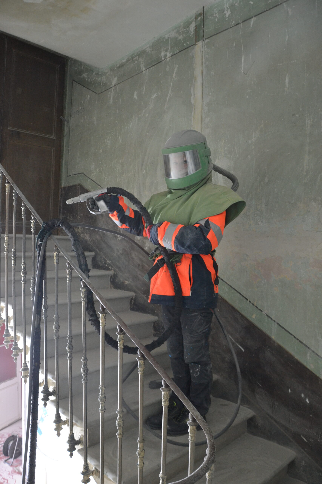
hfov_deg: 47.9
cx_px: 161
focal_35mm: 27
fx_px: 362
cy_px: 242
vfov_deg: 67.4
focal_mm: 18
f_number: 3.5
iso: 1400
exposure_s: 1/60
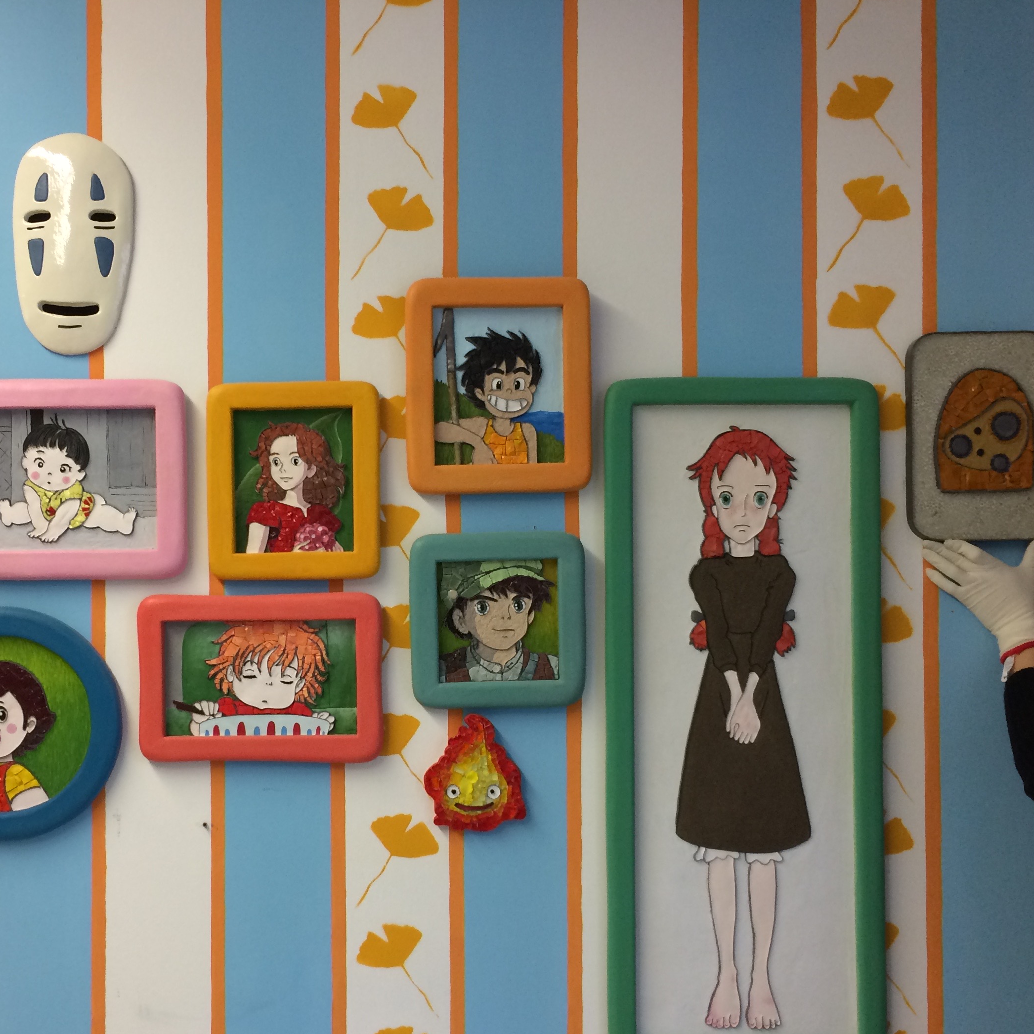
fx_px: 1352
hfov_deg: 41.6
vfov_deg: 41.7
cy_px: 599
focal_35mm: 40
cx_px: 409
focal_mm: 4.15
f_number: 2.2
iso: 64
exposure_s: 1/33
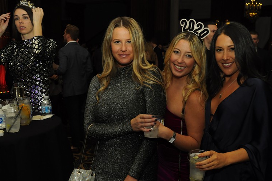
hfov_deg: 44.3
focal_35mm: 44
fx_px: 332
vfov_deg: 30.4
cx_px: 162
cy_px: 101
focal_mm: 22
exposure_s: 1/60
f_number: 5.6
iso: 800
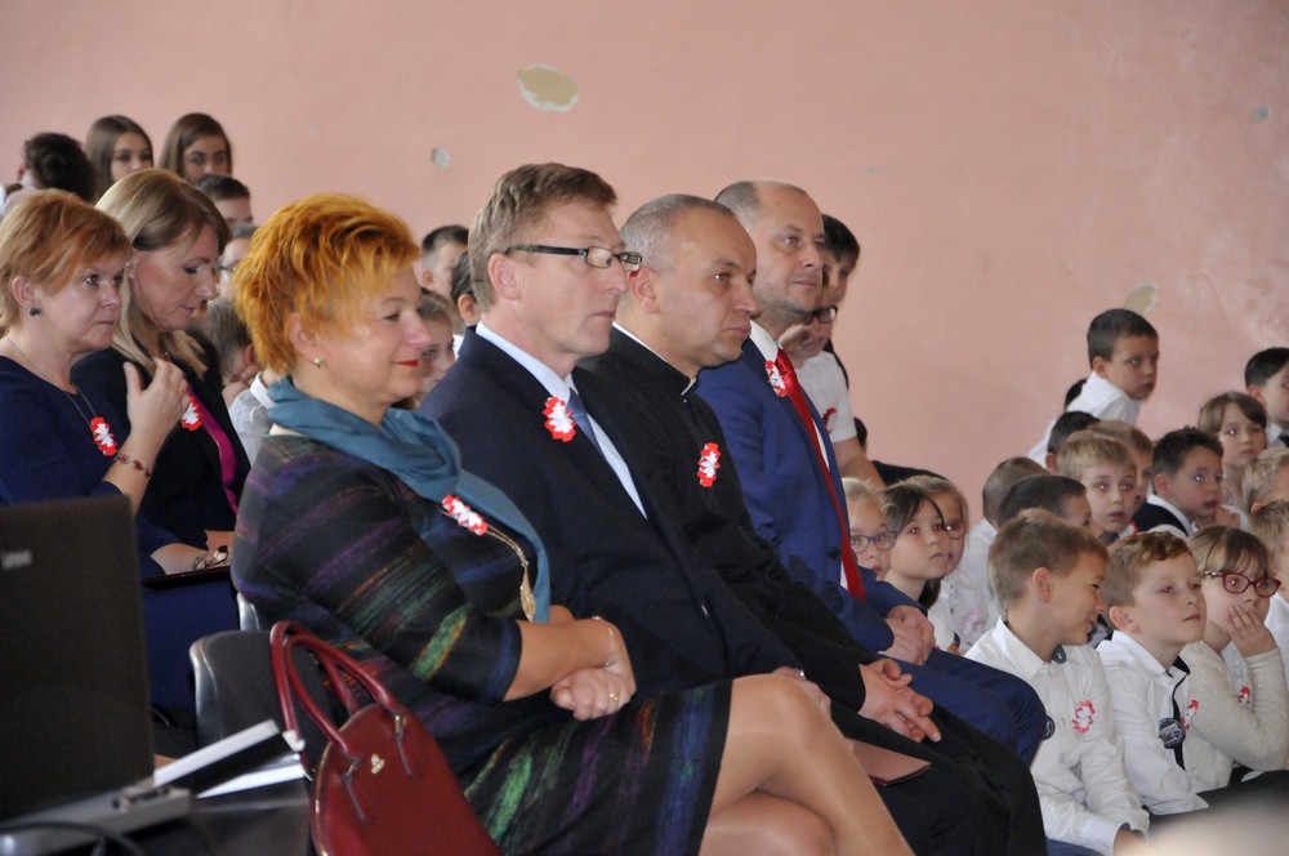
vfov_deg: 8.7
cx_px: 644
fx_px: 5632
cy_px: 428
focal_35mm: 158
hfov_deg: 13.1
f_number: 5.6
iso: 2000
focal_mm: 105
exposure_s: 1/60
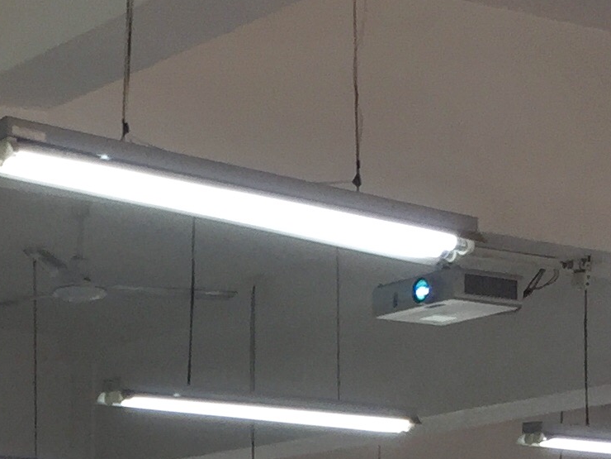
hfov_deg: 15.1
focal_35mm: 128
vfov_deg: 10.9
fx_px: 2259
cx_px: -24
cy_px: 807
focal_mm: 4.15
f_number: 2.2
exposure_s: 1/33
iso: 32
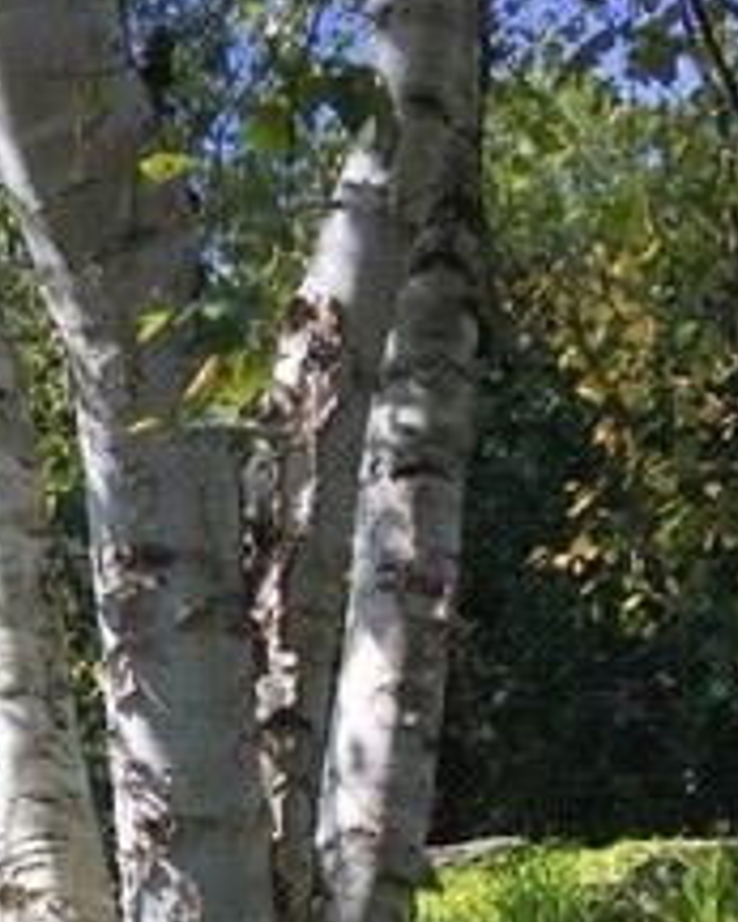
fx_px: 2292
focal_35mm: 84
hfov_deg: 17.5
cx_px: -137
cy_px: 1003
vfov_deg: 21.6
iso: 25
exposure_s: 1/769
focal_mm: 4.15
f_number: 2.2
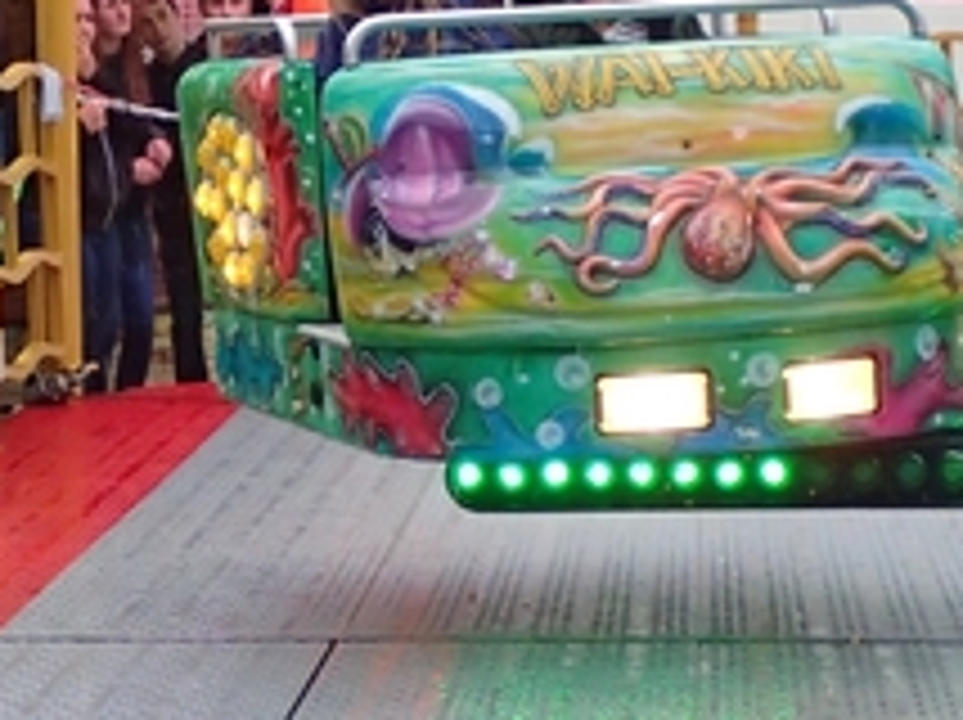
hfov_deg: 15.2
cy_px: 117
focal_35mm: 129
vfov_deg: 11.4
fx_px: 3585
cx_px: 135
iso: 640
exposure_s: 1/500
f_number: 3.1
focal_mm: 8.41
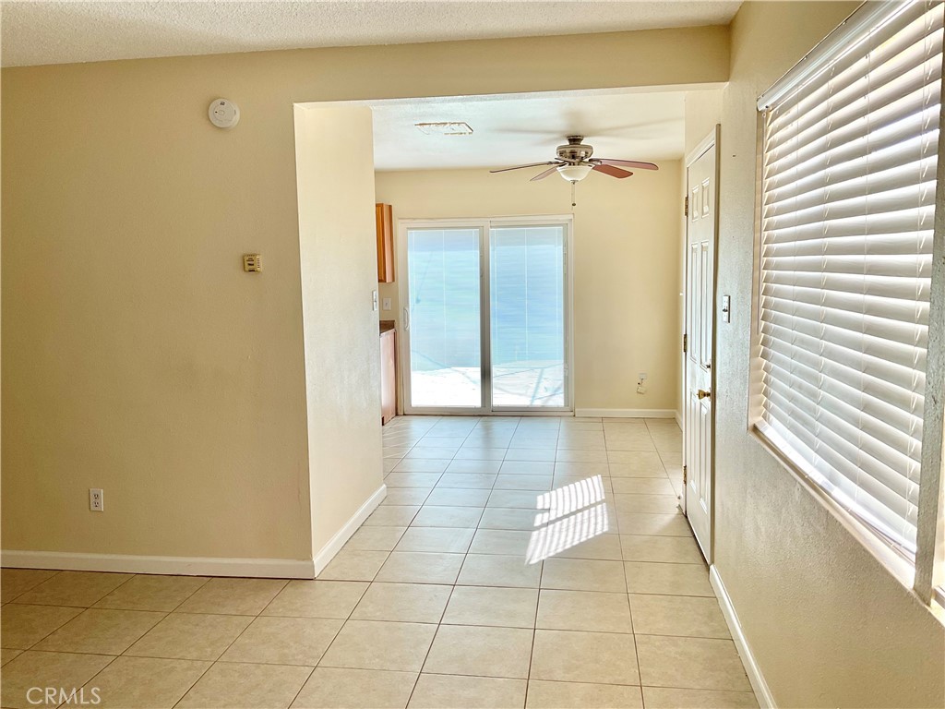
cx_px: 472
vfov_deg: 48.2
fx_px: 792
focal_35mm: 29
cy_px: 354
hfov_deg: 61.7
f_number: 1.8
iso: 16
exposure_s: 1/135
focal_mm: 3
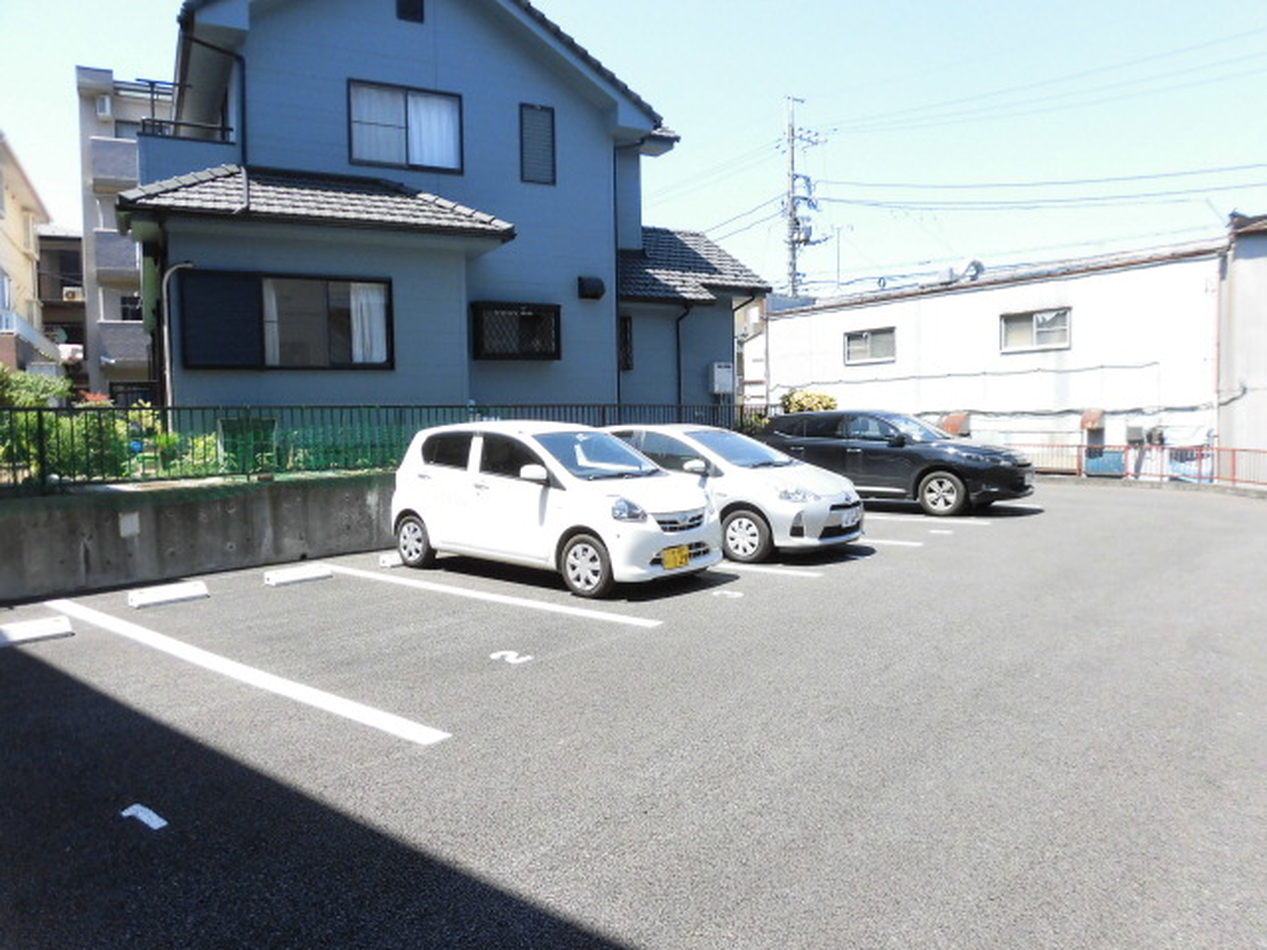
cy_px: 475
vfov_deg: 56.8
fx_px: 878
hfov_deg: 71.6
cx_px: 634
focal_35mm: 24
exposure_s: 1/400
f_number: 3.1
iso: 100
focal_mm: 4.3
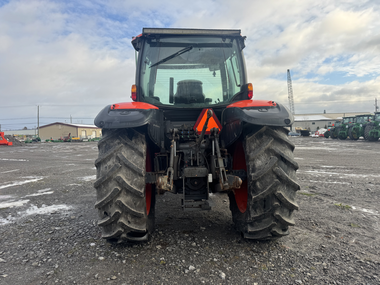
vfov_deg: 56.8
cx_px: 190
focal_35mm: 24
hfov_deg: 71.6
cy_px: 142
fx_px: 263
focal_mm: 6.76
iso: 80
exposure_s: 1/1980
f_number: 1.78
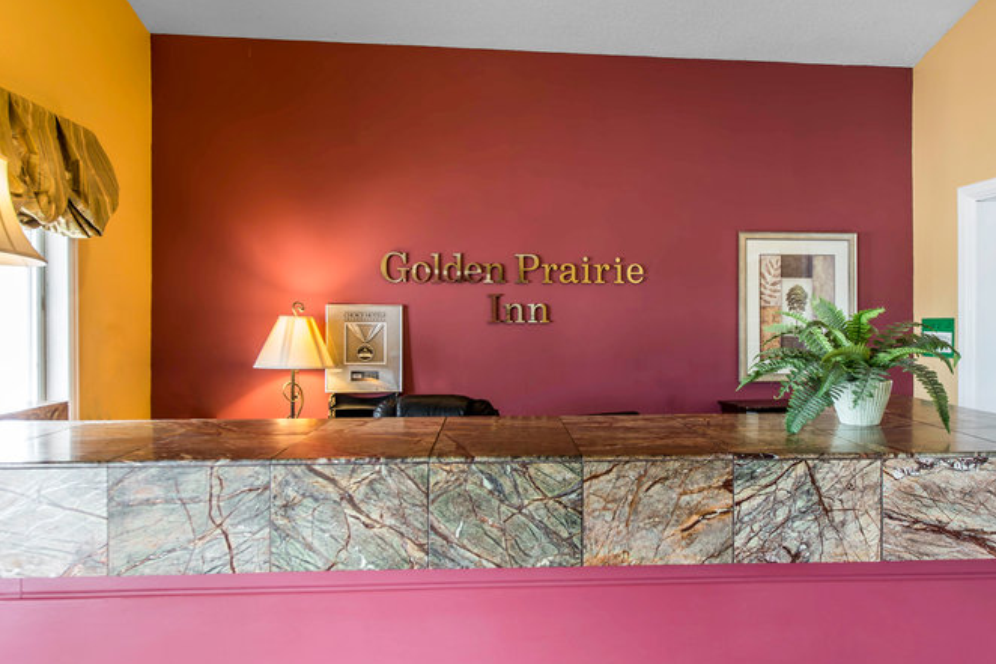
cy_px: 338
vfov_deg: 44.9
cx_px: 530
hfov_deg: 63.6
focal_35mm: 29
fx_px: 802
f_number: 8
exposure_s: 1/2.5
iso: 160
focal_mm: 24
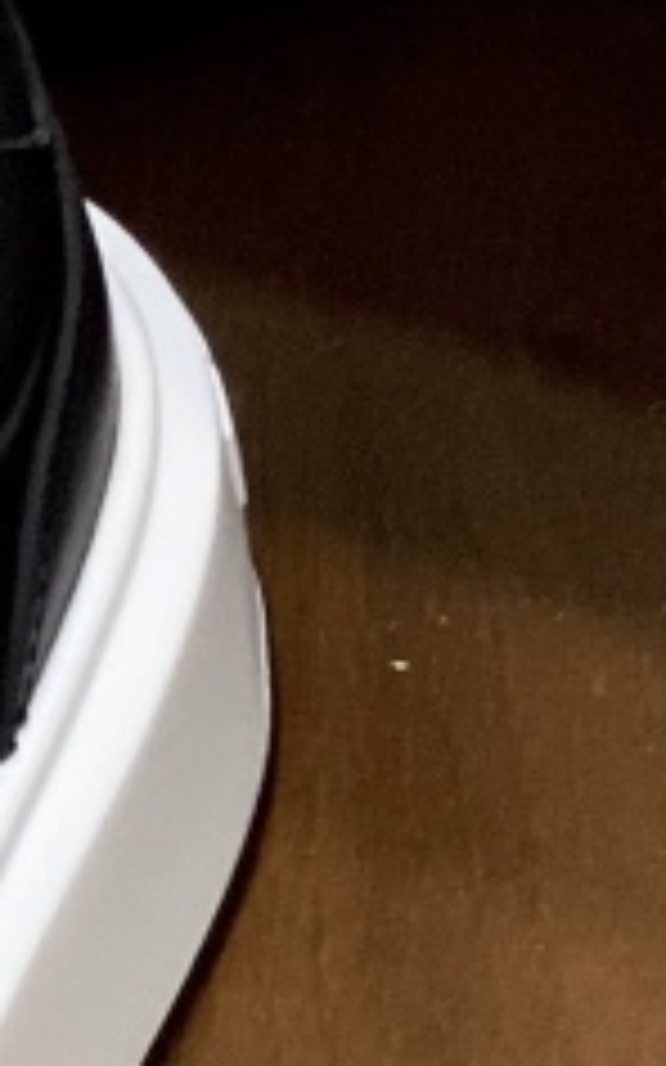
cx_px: -999
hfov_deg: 3.8
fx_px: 9735
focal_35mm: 335
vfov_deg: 6.2
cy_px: 1192
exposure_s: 1/100
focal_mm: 6
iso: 64
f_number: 2
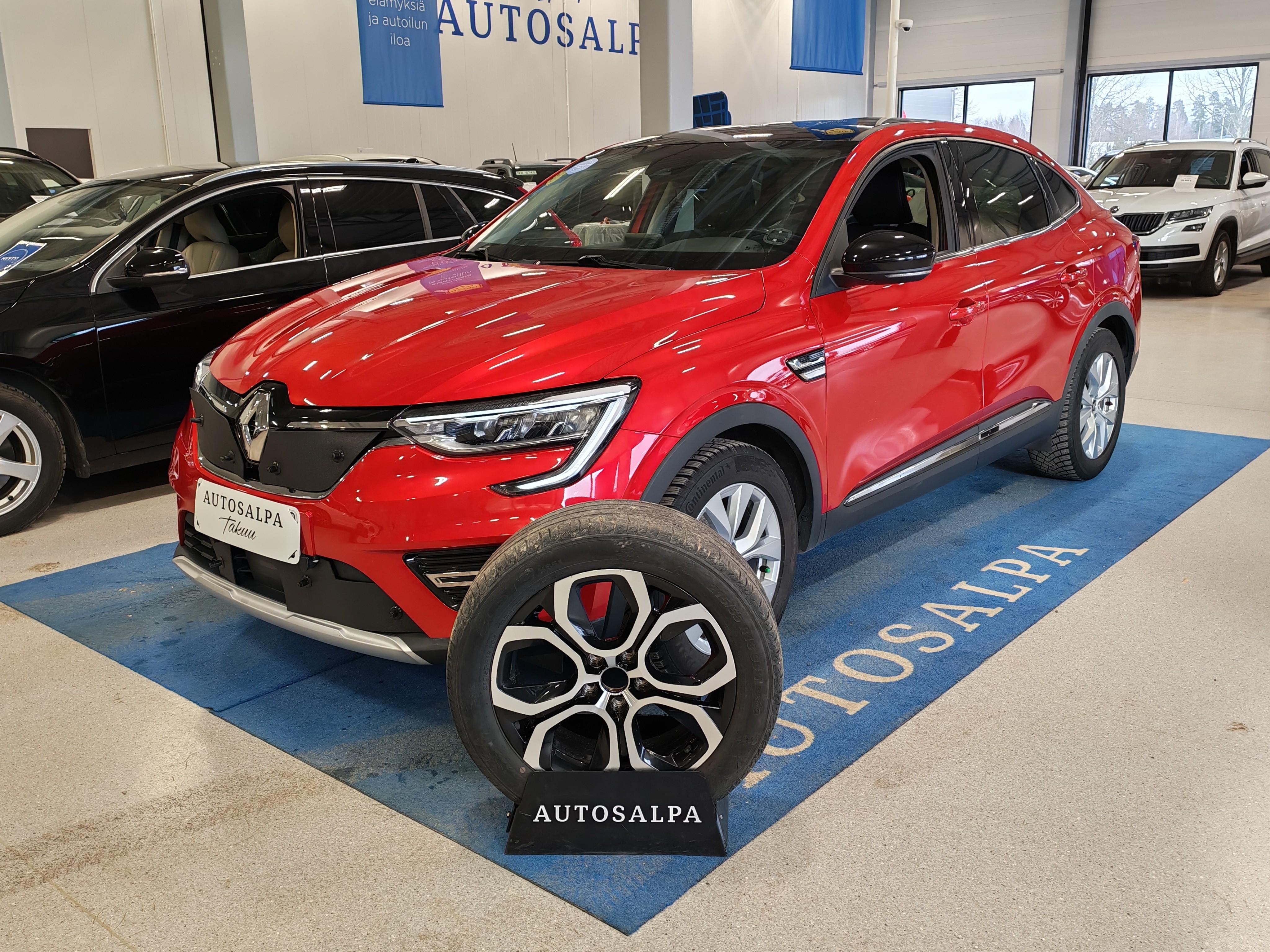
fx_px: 1174
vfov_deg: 44.2
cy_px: 476
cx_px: 635
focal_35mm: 32
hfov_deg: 56.8
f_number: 1.9
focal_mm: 6.12
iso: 160
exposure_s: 1/100
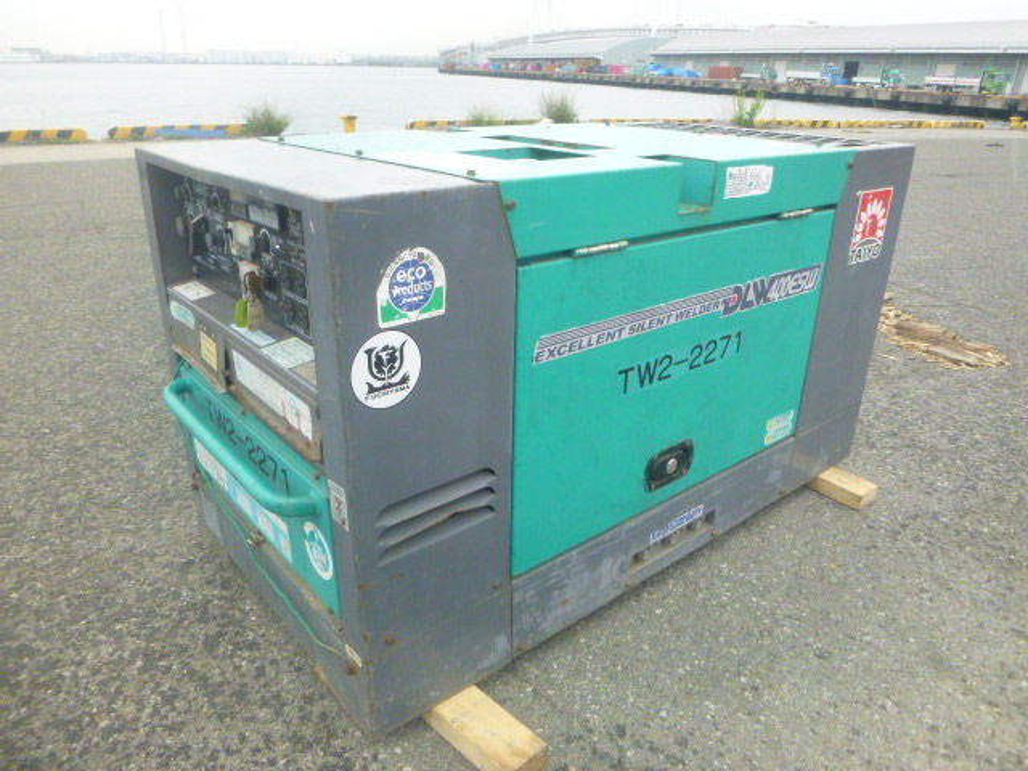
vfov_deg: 54.9
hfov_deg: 69.4
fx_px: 742
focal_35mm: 25
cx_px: 514
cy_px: 386
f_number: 9
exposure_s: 1/320
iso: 400
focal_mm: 4.5
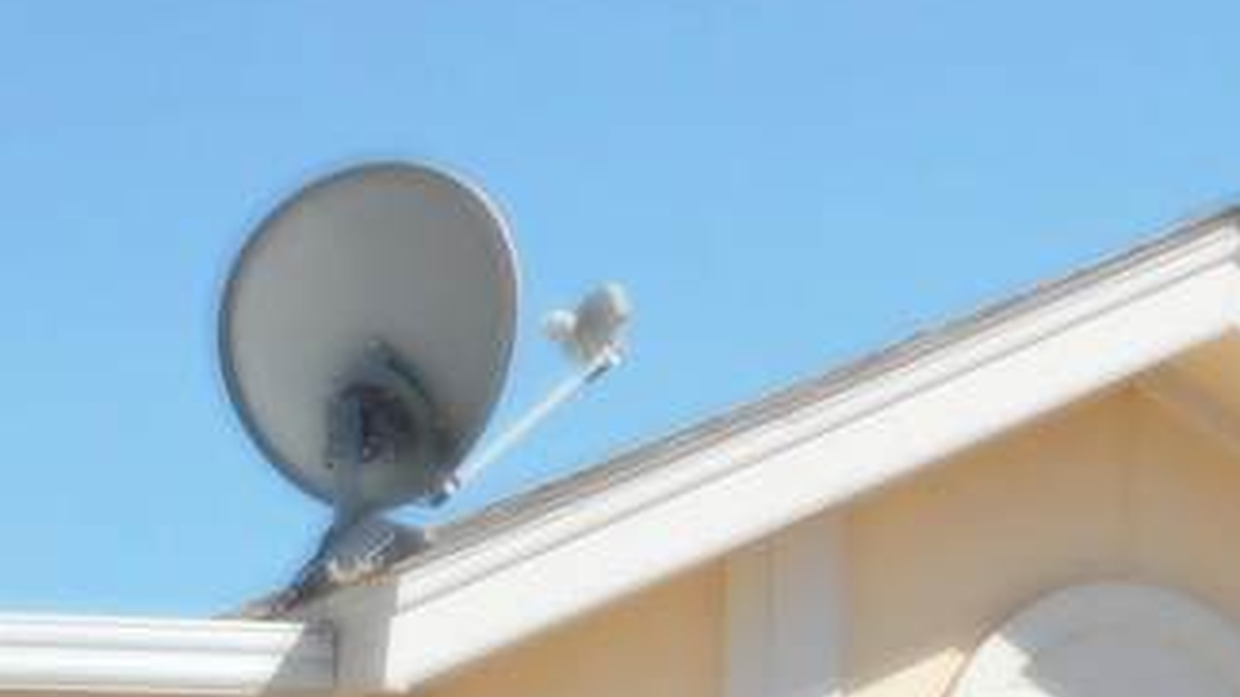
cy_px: 1566
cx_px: -249
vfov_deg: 8.7
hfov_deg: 16.0
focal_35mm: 129
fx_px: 4240
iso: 125
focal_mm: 5.3
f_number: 6.4
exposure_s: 1/500
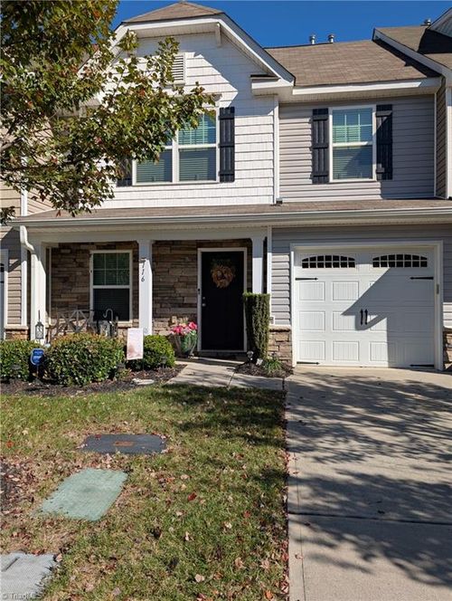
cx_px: 226
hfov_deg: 56.9
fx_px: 417
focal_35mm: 24
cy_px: 300
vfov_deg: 71.5
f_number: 1.68
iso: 21
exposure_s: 1/1541
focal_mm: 6.9
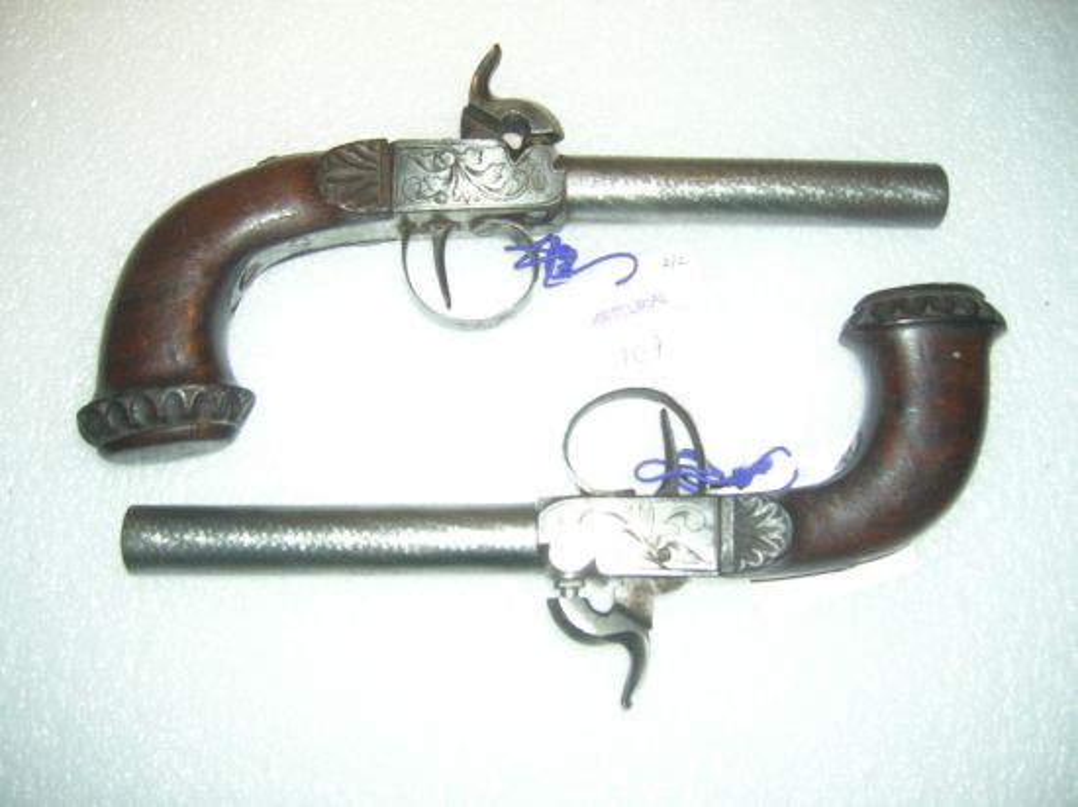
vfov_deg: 41.8
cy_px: 404
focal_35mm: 34
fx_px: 1058
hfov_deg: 54.0
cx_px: 539
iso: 50
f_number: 2.9
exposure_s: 1/60.1
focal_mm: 5.7
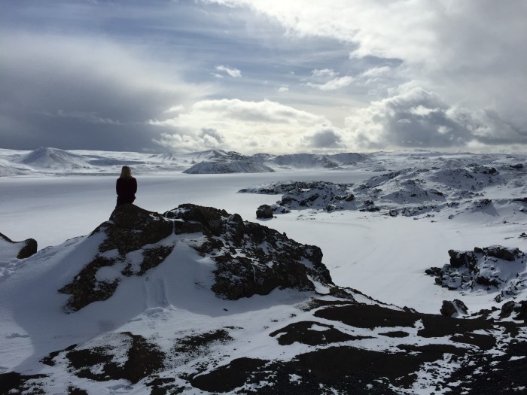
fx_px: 442
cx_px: 264
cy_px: 198
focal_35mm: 29
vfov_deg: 48.2
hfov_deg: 61.7
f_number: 2.2
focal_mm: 4.15
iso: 32
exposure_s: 1/13333
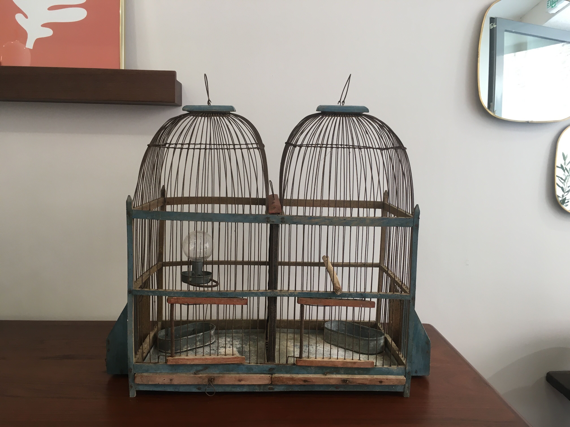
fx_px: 478
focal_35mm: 29
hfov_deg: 61.7
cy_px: 214
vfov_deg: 48.2
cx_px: 285
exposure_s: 1/33
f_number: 2.2
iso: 64
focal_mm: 4.15
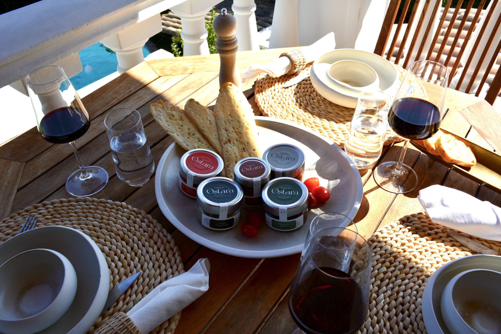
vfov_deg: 43.6
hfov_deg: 61.9
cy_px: 167
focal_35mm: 30
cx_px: 250
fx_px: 417
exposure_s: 1/320
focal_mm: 20
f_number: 10
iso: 200
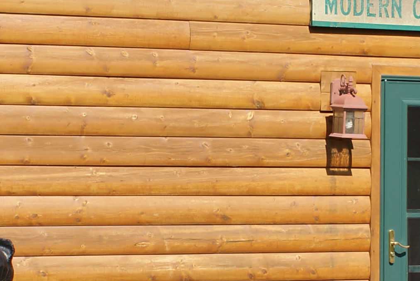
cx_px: 326
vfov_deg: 8.5
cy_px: 192
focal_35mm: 161
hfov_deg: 12.7
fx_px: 1880
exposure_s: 1/250
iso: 100
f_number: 7.1
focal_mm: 28
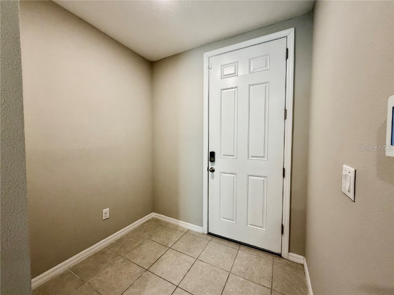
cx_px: 197
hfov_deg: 102.1
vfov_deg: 85.7
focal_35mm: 14
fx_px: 159
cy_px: 148
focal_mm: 2.22
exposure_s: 1/120
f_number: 2.2
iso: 320
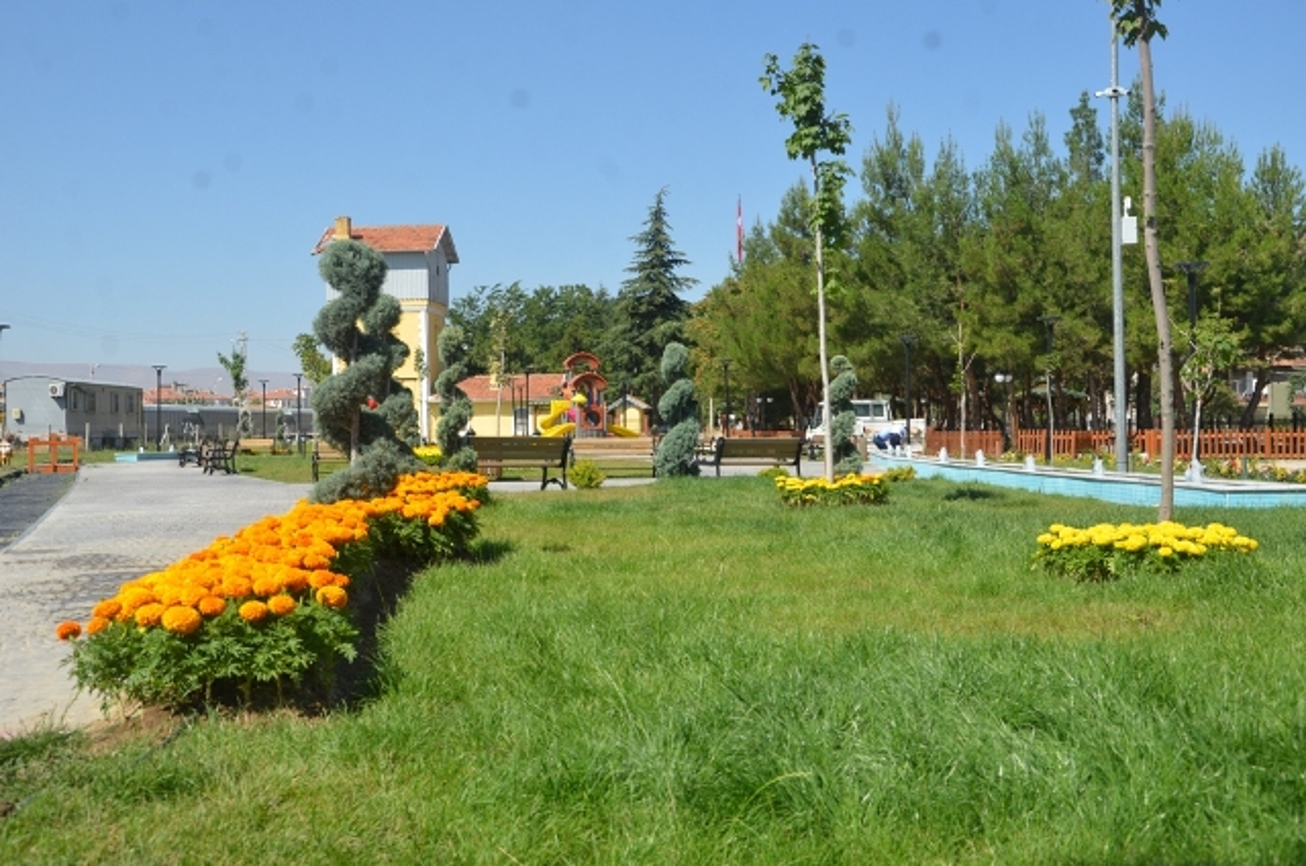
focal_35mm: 45
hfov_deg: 43.7
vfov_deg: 29.7
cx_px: 653
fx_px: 1629
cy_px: 433
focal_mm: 30
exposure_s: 1/250
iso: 110
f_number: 8
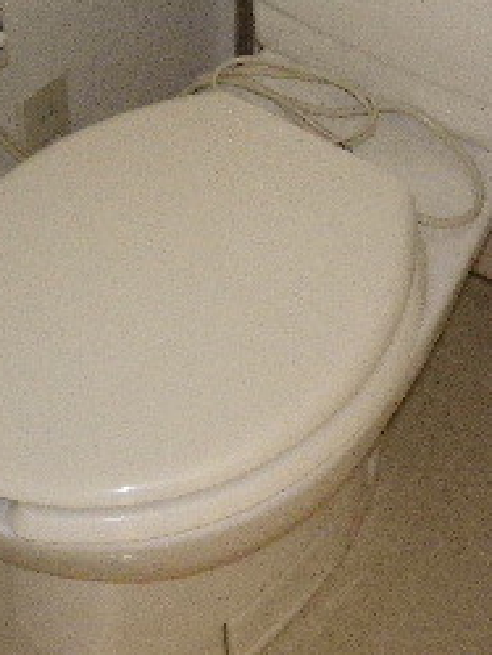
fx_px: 1363
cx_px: 287
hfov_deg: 20.4
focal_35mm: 72
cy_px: 126
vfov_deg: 26.5
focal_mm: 5.05
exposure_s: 1/50
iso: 800
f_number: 3.5
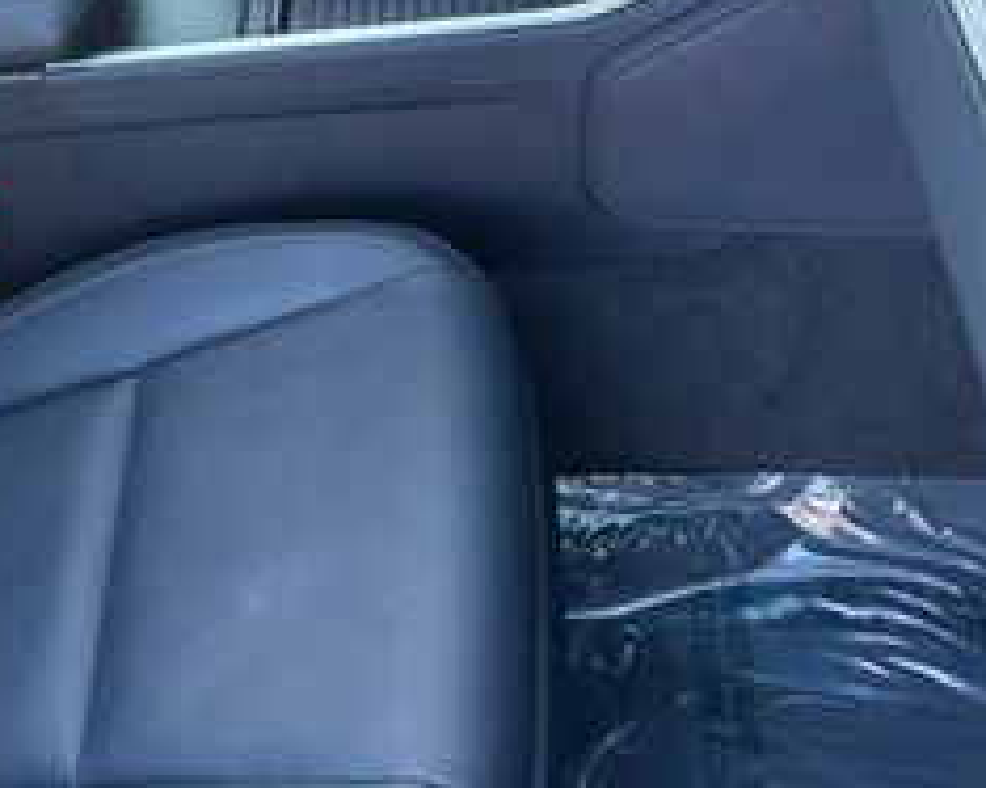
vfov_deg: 22.9
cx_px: -190
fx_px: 1867
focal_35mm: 64
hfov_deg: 26.4
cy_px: 13
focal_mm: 6.76
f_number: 1.78
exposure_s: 1/183
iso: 160
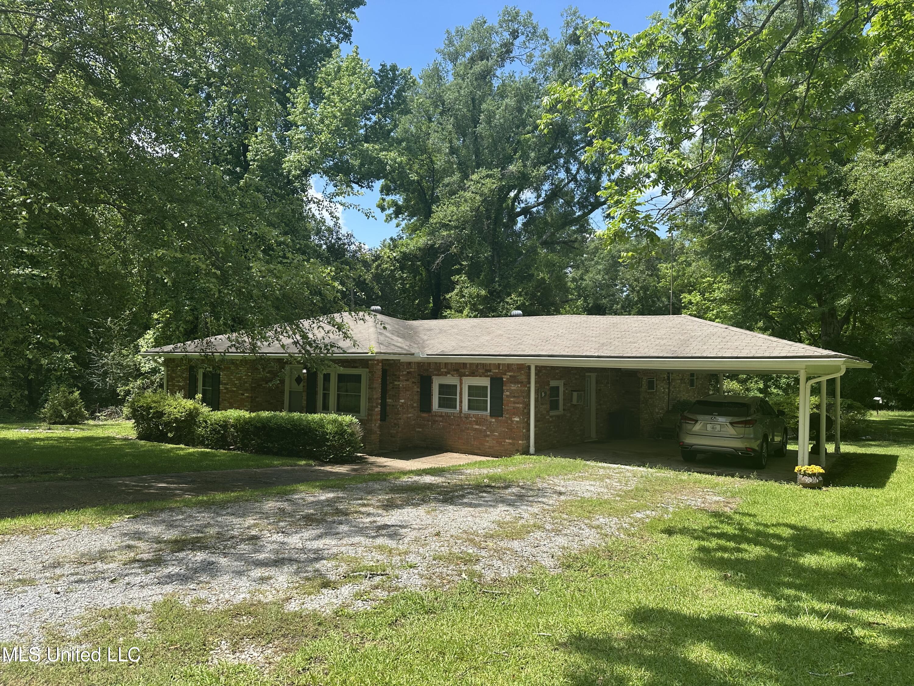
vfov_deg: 56.8
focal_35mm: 24
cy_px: 343
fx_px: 634
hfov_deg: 71.6
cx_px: 457
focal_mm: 6.86
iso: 80
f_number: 1.78
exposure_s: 1/2203
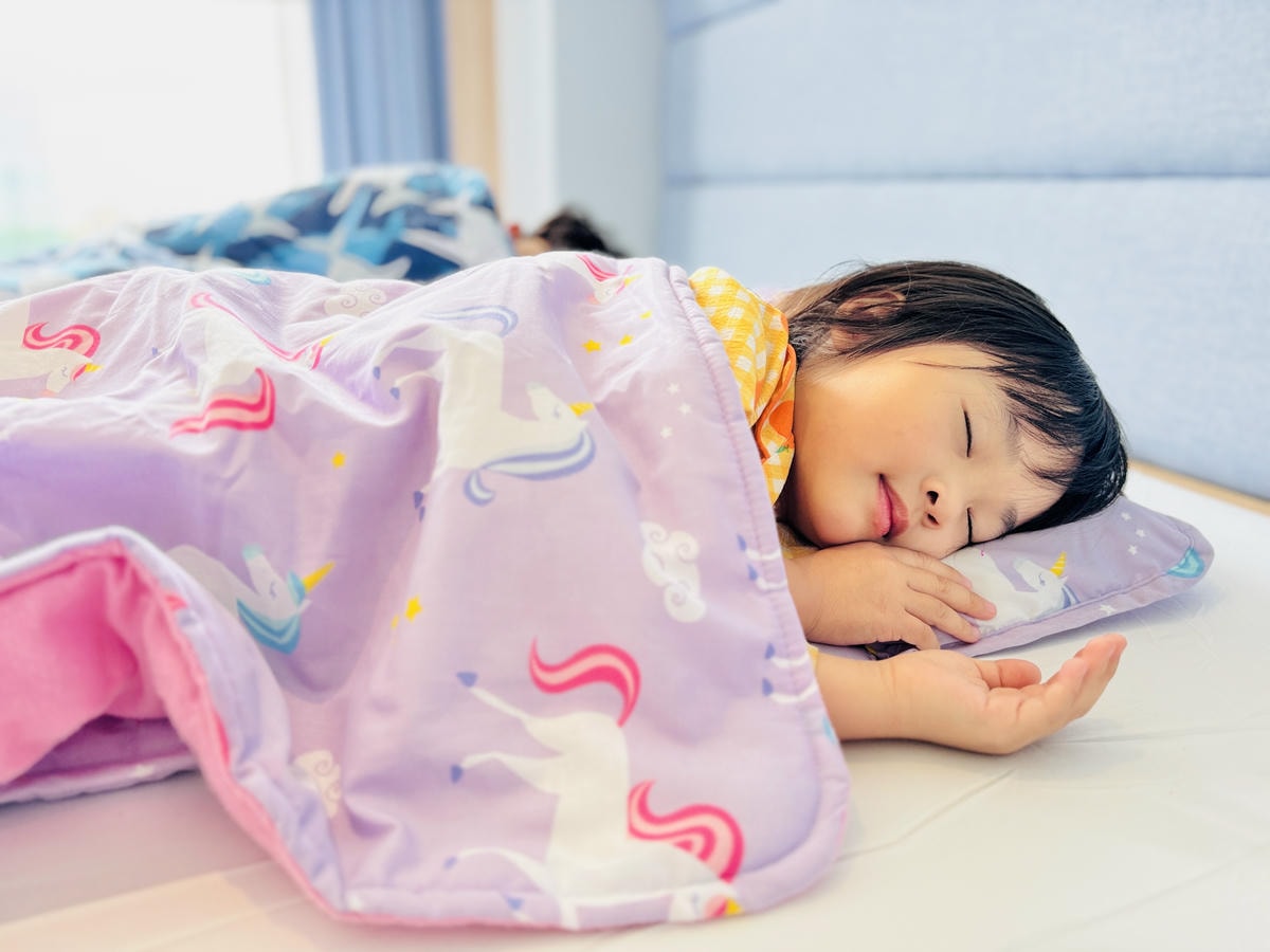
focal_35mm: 24
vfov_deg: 56.8
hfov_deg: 71.6
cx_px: 635
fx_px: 881
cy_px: 476
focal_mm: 6.76
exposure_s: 1/121
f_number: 1.78
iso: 125
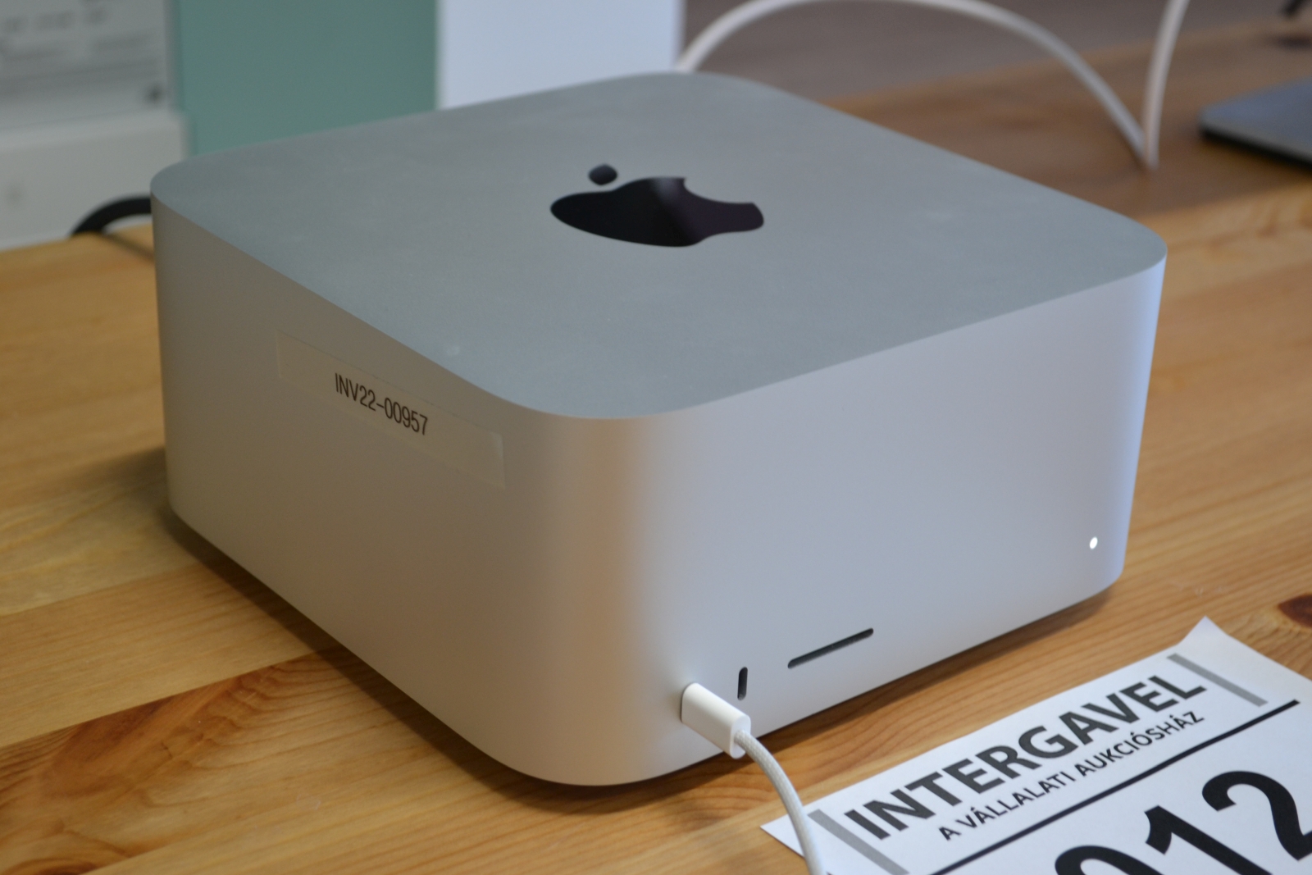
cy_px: 438
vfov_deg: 21.6
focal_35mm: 63
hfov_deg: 31.9
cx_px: 656
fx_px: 2296
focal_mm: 42
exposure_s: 1/20
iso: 400
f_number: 5.3
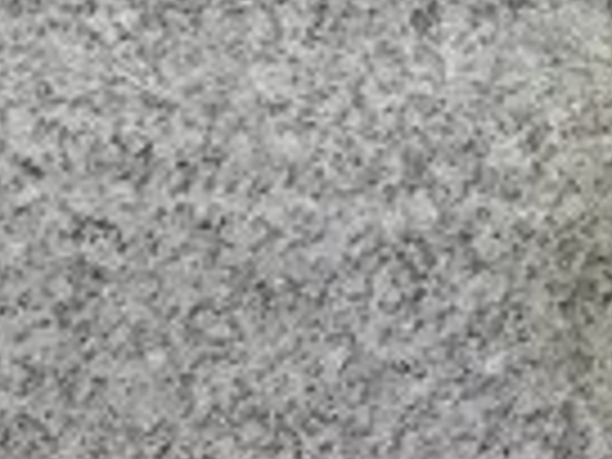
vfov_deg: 6.9
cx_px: -1332
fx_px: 3624
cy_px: 1082
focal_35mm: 205
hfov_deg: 8.0
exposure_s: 1/120
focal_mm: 3.3
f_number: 2.4
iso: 25
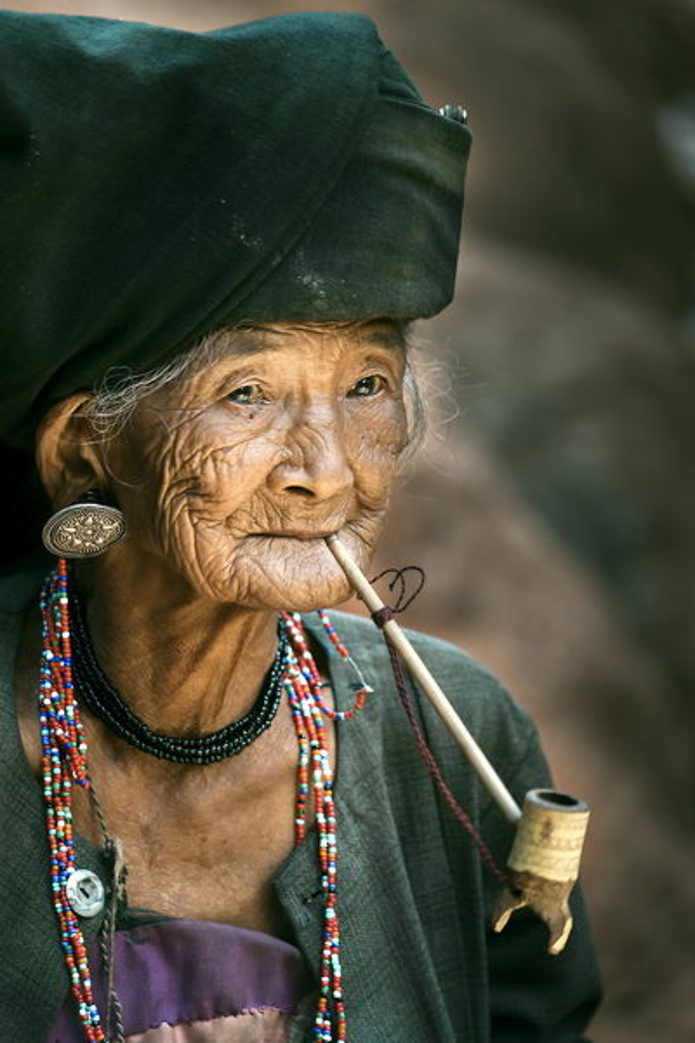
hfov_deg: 10.2
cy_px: 522
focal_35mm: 135
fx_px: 3909
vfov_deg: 15.2
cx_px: 348
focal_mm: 135
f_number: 4.5
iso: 1600
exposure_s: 1/125
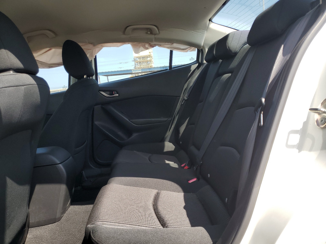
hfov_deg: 67.3
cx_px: 163
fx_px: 245
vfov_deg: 53.1
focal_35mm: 26
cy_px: 122
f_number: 1.5
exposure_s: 1/1000
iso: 50
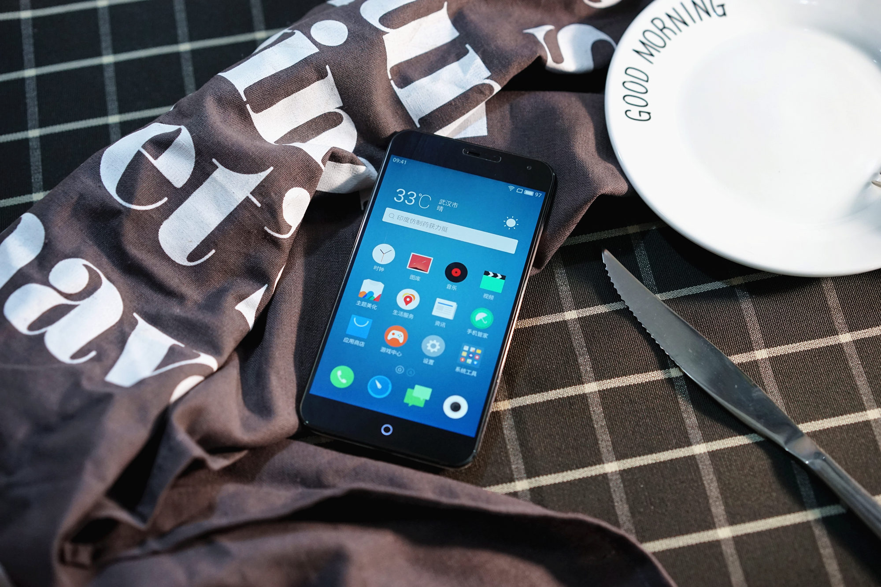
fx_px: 1346
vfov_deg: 24.6
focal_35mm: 55
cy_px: 294
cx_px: 440
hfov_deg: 36.2
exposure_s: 1/160
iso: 1600
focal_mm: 55
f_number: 3.5
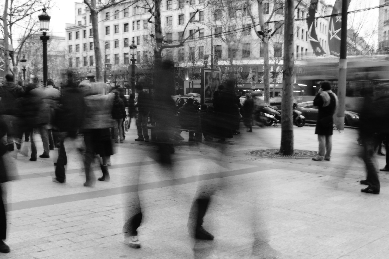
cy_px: 155
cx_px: 196
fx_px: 454
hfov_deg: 46.4
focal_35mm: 42
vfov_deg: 31.8
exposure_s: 1/3
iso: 160
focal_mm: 18
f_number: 13
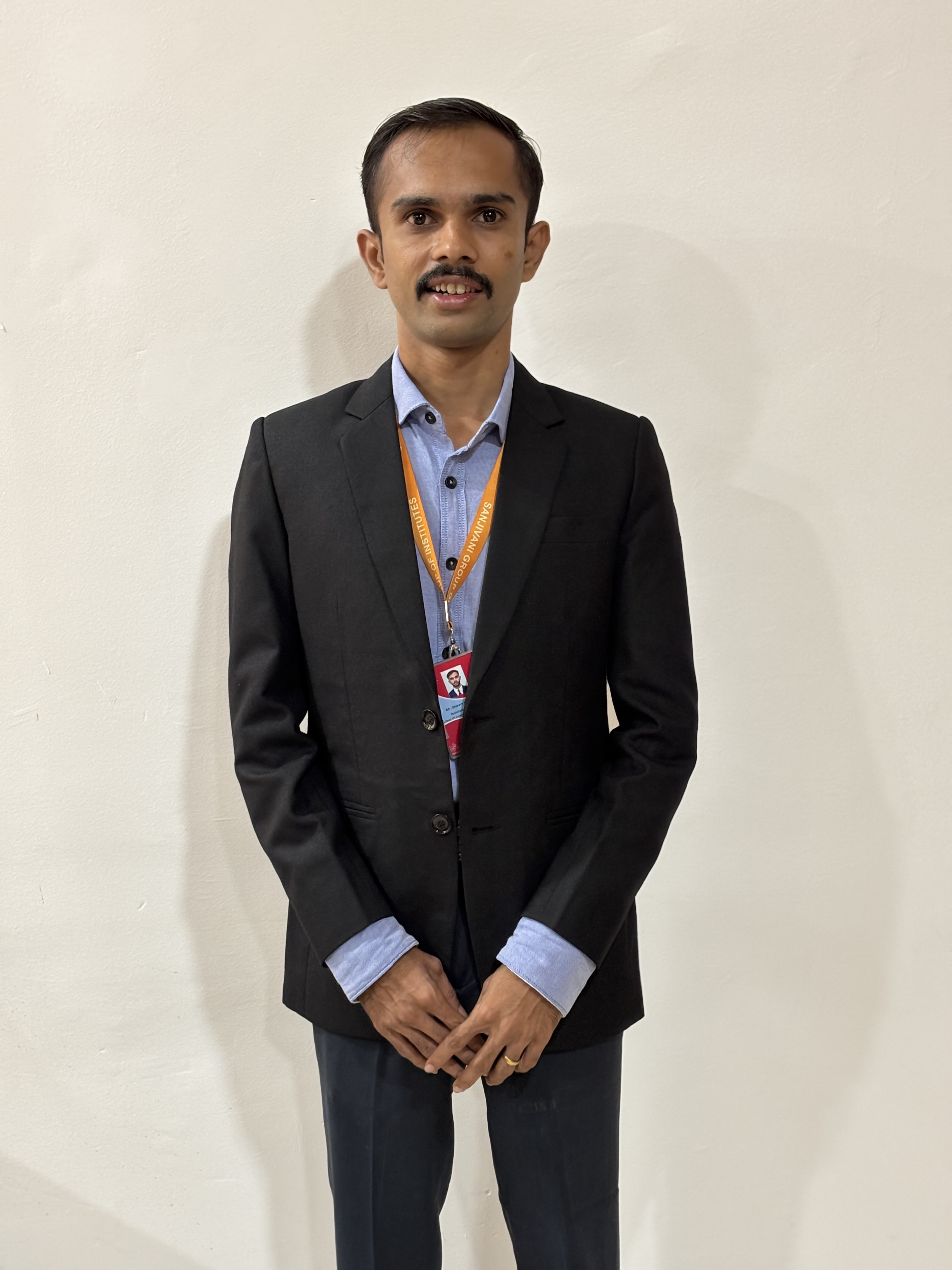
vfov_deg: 36.8
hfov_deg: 28.0
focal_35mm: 52
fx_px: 1907
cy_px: 635
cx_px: 476
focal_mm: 5.96
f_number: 1.6
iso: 320
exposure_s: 1/33
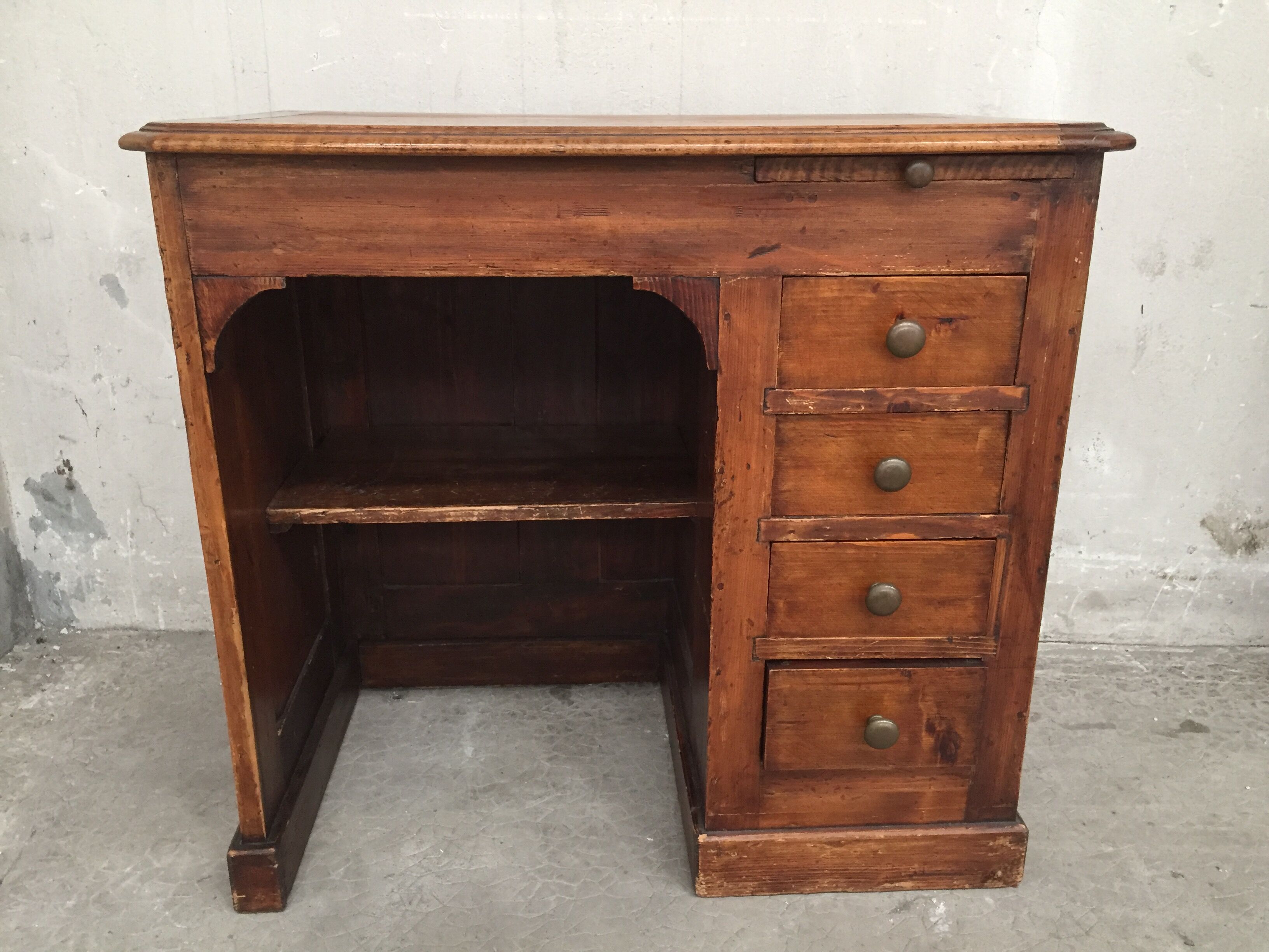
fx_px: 1063
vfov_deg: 48.2
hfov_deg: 61.7
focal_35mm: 29
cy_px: 476
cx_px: 634
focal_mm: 4.15
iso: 250
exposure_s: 1/33
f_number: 2.2
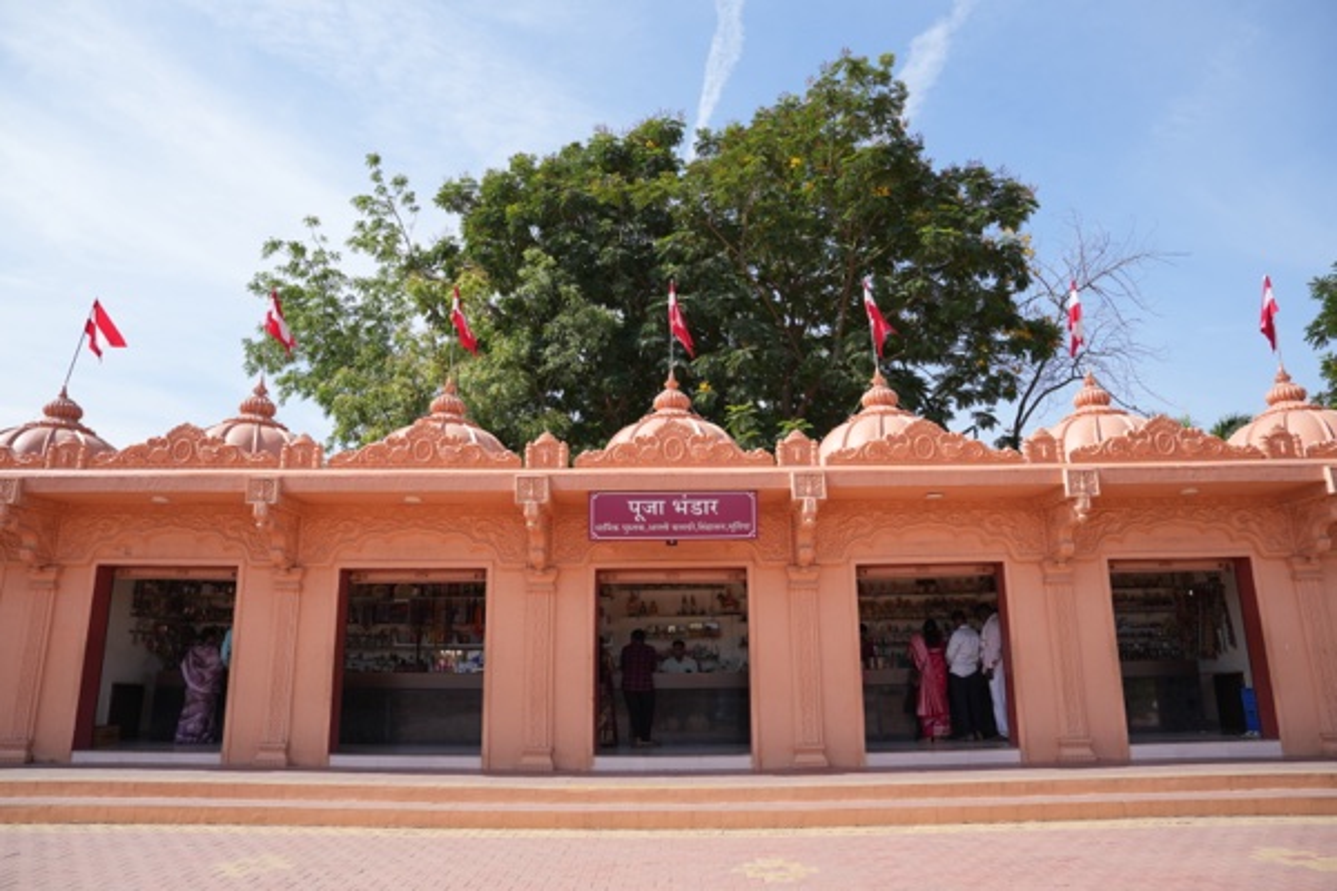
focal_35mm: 24
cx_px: 668
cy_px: 446
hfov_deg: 73.7
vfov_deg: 53.1
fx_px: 891
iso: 100
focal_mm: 24
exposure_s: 1/400
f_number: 5.6
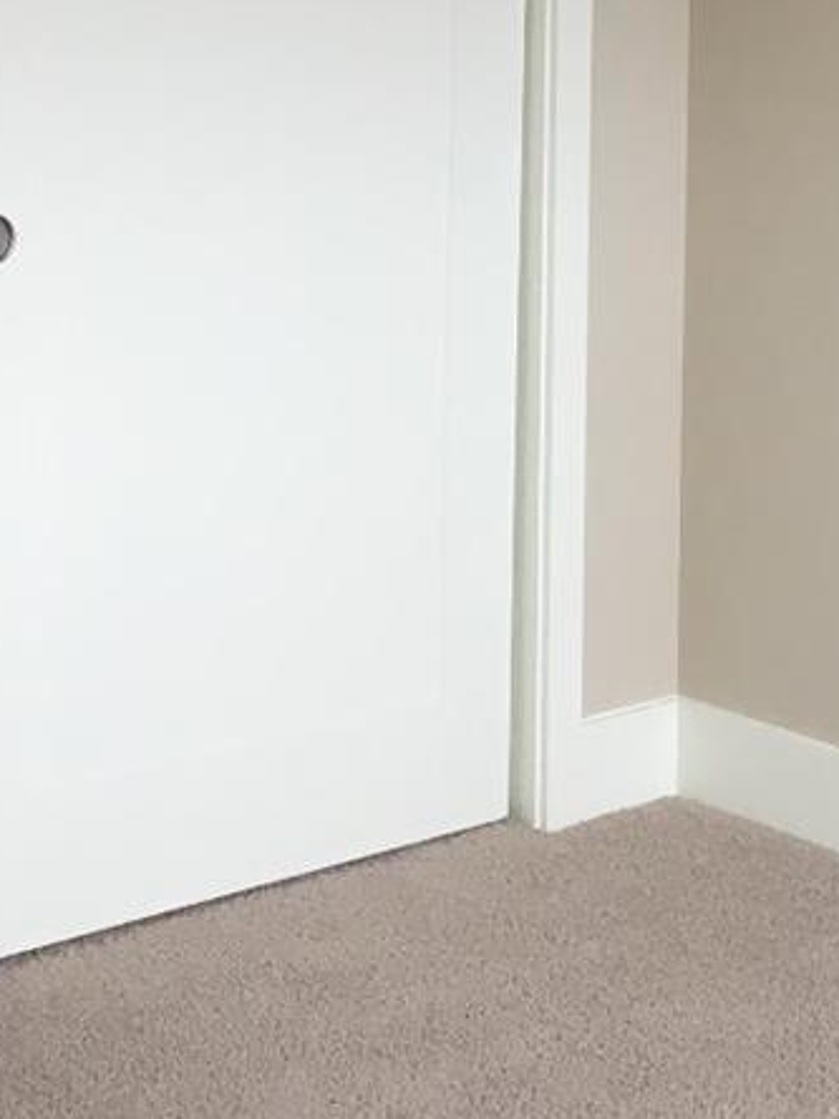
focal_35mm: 98
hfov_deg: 15.1
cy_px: 159
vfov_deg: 19.7
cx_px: 300
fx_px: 3167
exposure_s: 1/30
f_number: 2.2
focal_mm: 4.15
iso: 25
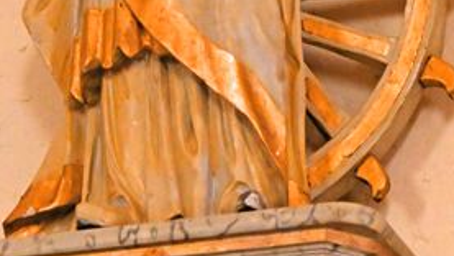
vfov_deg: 3.3
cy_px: -98
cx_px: 264
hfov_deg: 5.8
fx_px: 4455
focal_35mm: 370
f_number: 6.3
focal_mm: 140
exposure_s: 1/60
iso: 5600
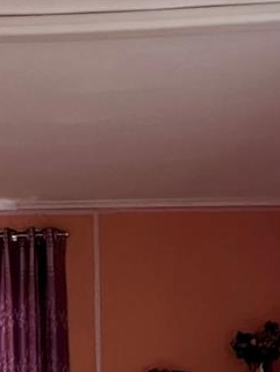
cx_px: 108
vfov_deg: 25.6
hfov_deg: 21.9
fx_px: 722
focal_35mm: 67
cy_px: 459
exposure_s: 1/60
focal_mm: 2.22
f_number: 2.2
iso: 400
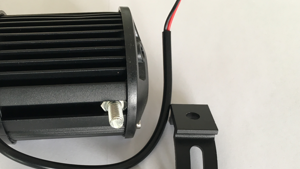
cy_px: 141
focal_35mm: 45
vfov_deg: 25.9
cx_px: 113
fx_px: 358
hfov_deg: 45.1
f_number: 2.2
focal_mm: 4.15
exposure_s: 1/33
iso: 64
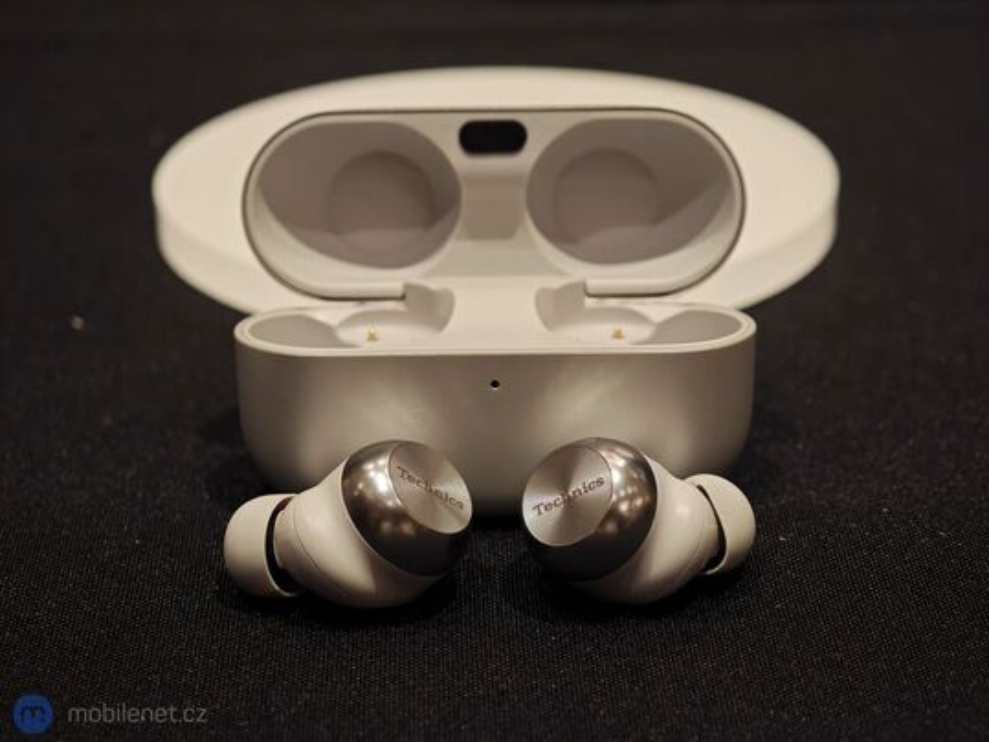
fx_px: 2171
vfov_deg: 19.4
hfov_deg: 25.7
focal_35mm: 76
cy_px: 373
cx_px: 499
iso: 1000
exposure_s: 1/120
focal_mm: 12.28
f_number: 1.8
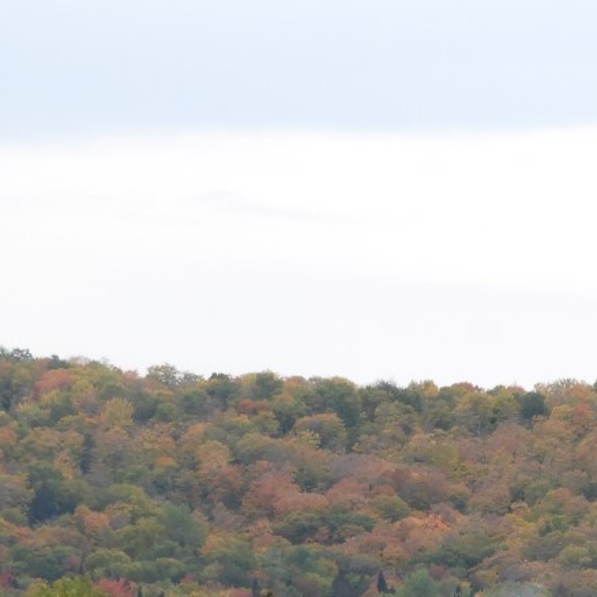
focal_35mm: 494
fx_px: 9639
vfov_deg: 3.5
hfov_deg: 3.5
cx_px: 762
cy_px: 717
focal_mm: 30.5
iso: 100
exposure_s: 1/125
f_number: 5.2
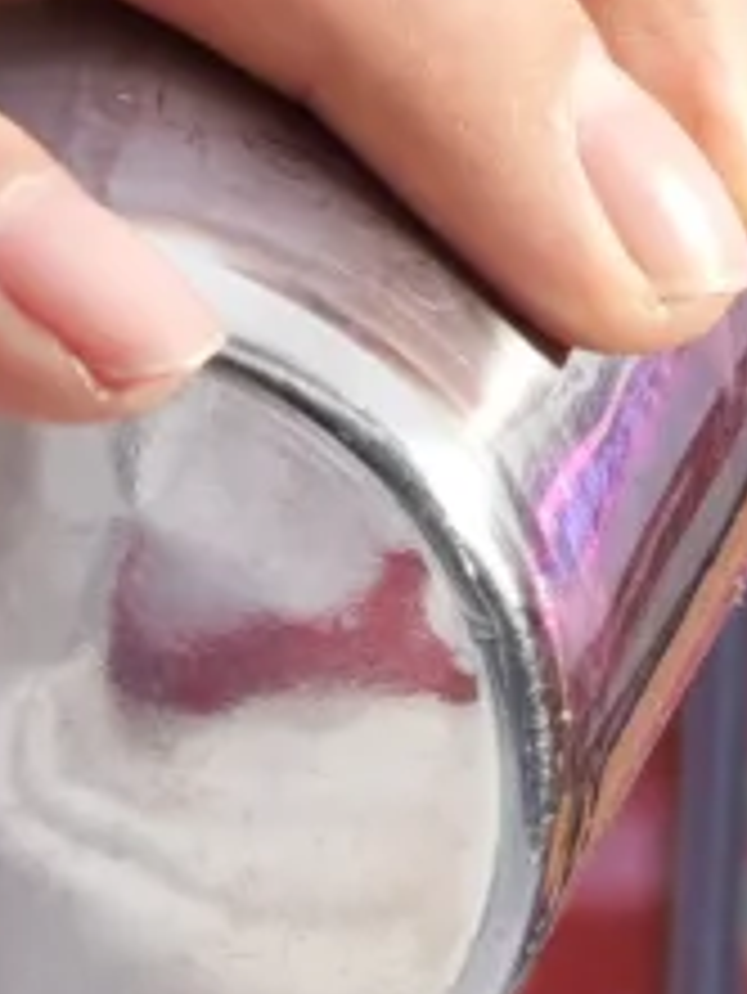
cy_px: 2204
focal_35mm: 489
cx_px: -176
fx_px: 14056
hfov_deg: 3.0
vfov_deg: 4.0
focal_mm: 12.28
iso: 160
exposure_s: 1/458
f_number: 1.8
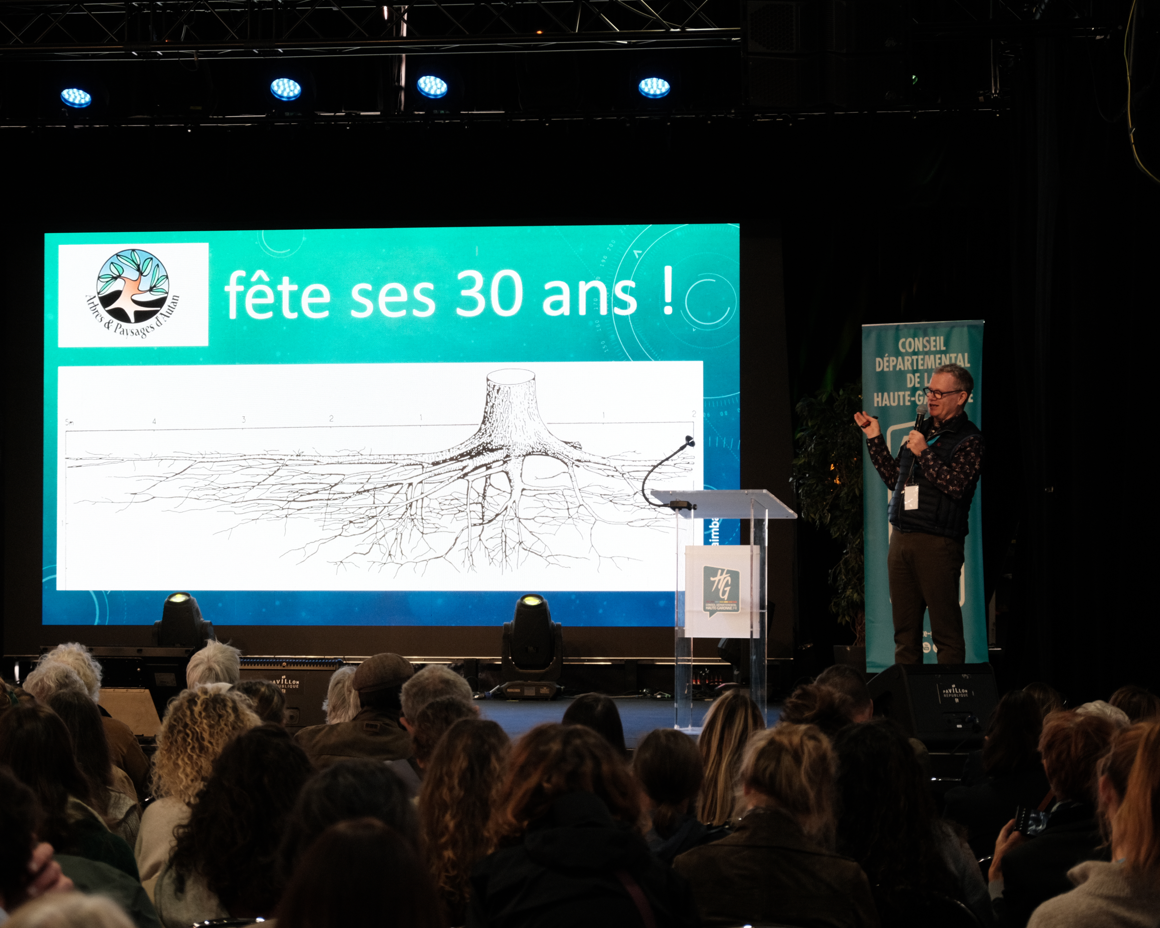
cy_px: 462
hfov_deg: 20.4
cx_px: 495
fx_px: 3227
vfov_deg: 16.4
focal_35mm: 94
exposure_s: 1/60
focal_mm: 55
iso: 500
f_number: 4
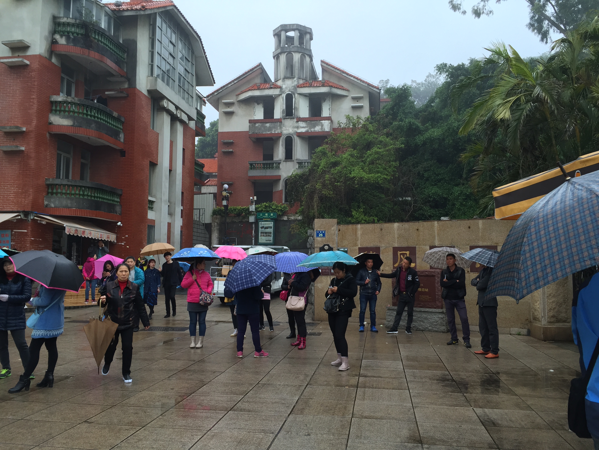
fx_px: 502
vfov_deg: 48.2
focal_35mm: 29
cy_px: 225
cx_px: 300
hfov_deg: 61.7
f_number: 2.2
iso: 40
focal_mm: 4.15
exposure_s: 1/120
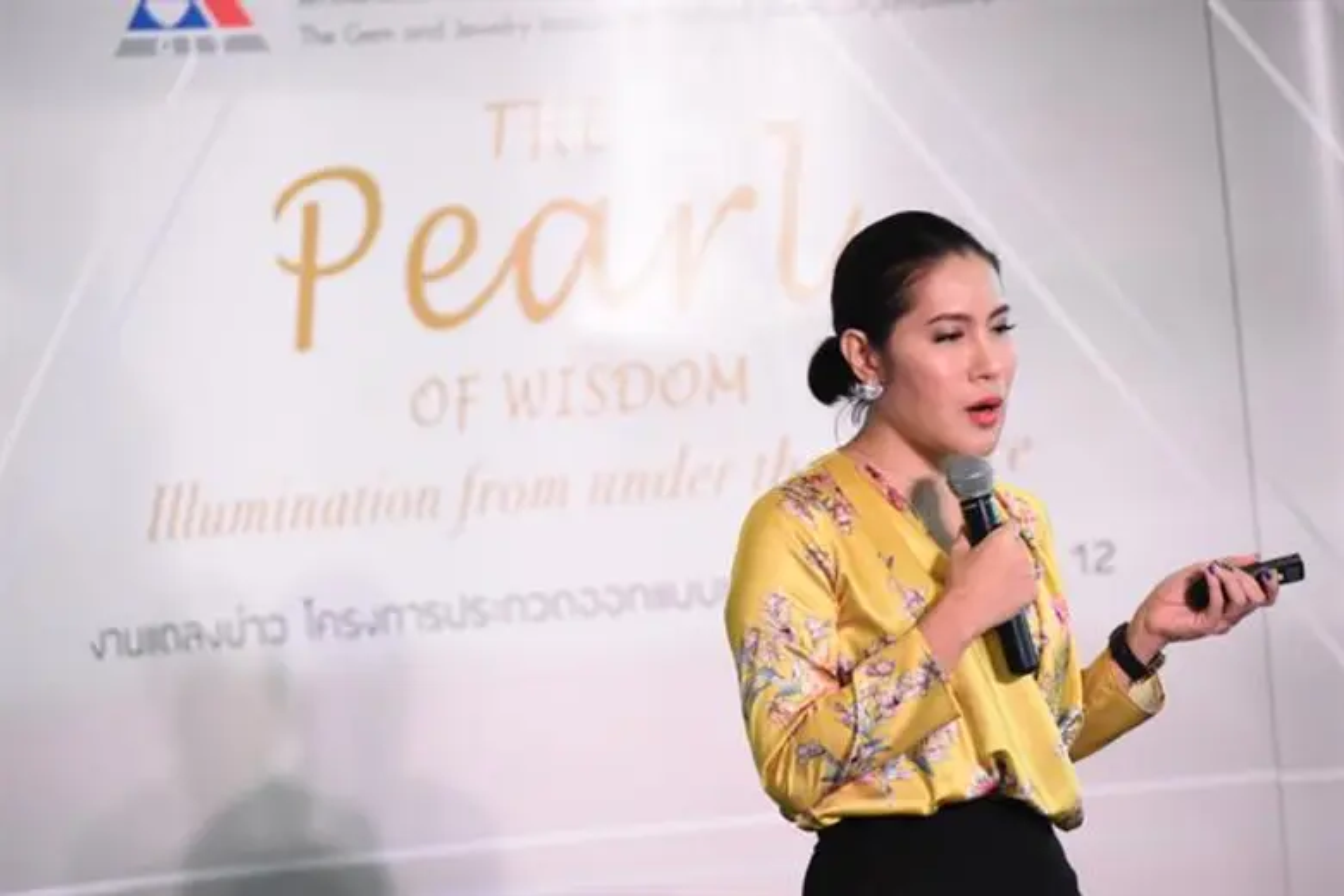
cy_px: 448
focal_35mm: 145
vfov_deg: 9.5
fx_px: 5413
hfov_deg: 14.2
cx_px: 672
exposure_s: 1/250
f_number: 3.5
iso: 4000
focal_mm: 145
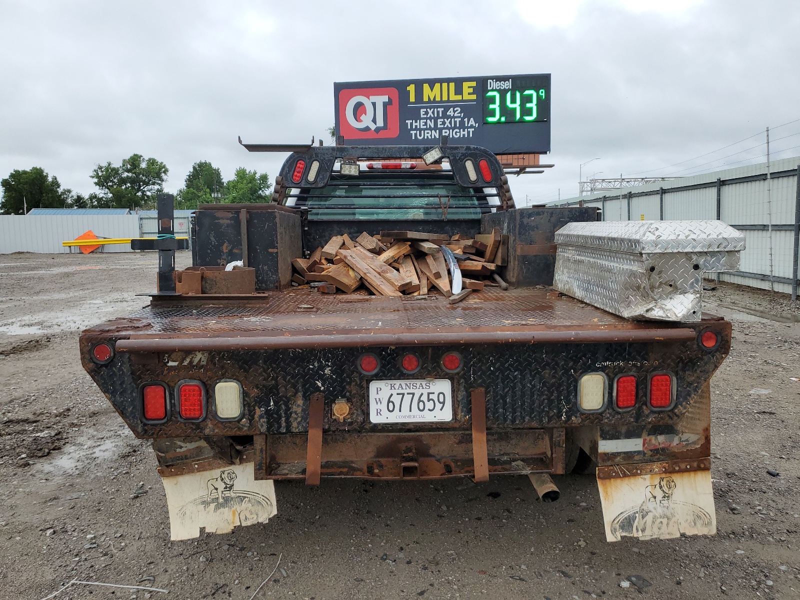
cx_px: 400
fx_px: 601
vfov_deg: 53.1
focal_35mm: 26
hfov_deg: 67.3
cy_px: 300
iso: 50
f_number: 1.5
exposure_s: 1/357
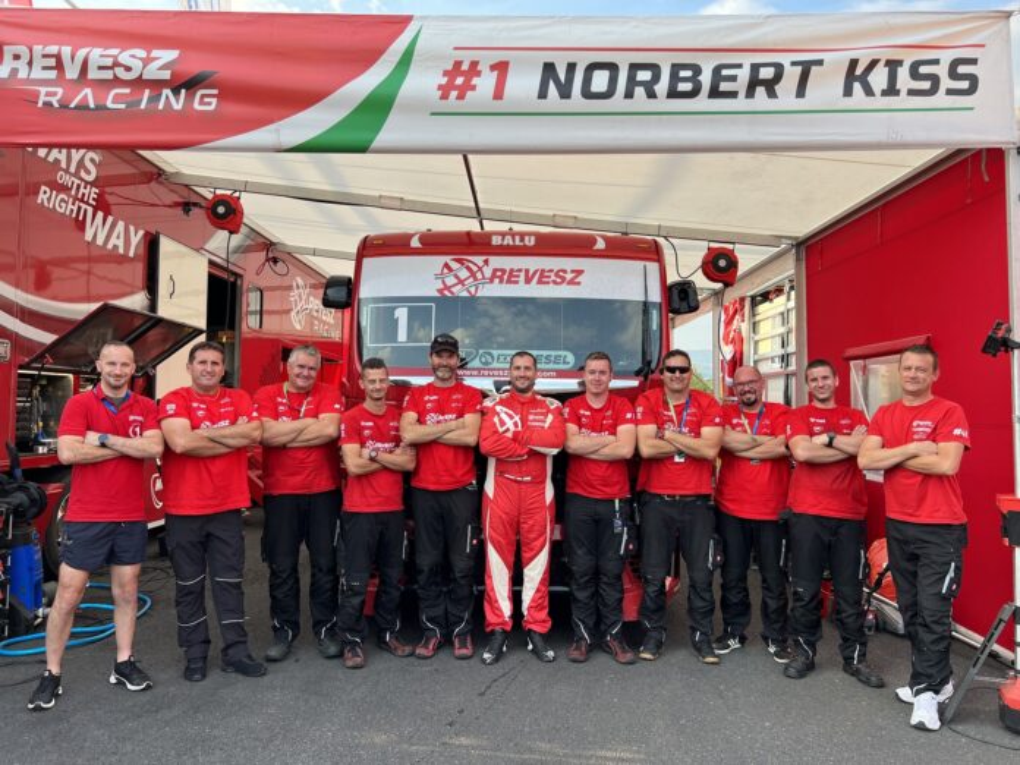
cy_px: 382
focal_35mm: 26
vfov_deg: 53.1
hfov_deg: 67.3
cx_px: 510
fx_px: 766
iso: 50
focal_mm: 5.7
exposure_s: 1/611
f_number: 1.5
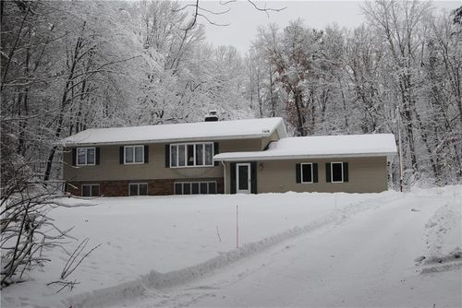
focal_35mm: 42
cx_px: 231
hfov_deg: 46.4
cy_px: 154
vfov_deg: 31.9
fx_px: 539
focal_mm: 28
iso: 100
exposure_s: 1/200
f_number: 7.1
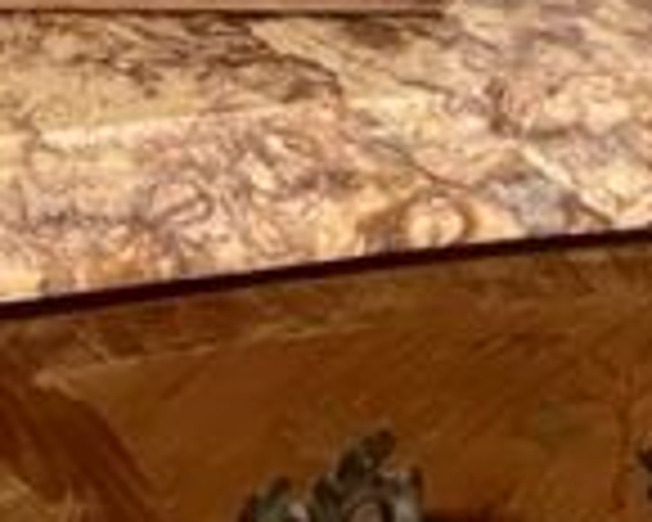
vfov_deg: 12.4
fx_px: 2161
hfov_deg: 14.5
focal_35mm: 112
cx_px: -612
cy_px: -464
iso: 250
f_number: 1.6
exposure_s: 1/60
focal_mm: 4.2
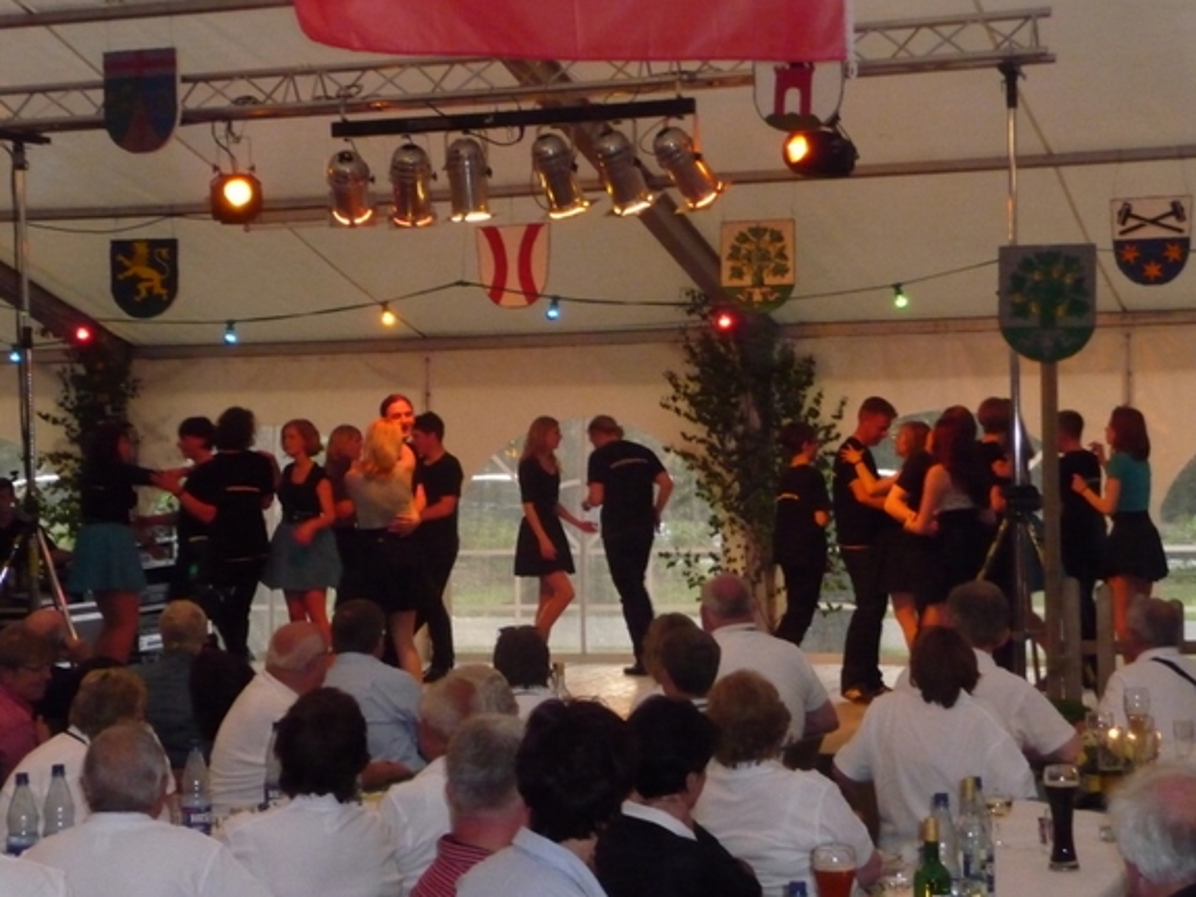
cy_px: 440
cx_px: 615
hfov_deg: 26.0
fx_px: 2591
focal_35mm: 75
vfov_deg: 19.6
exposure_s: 1/40
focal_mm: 12.2
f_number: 4.6
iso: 800
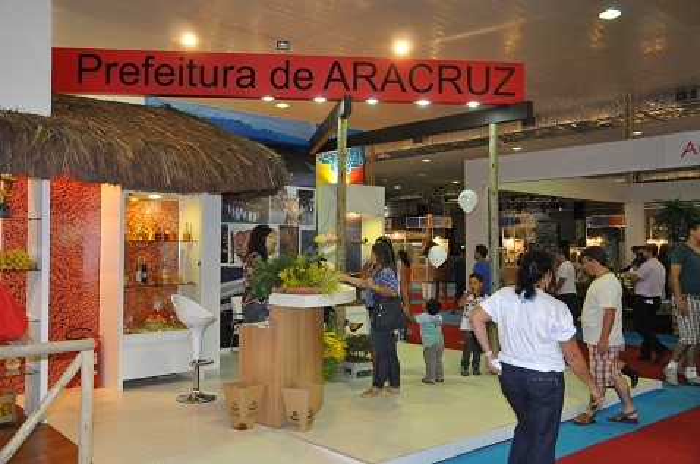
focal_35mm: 33
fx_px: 641
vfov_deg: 39.8
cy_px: 232
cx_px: 350
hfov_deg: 57.3
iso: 2500
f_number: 5.6
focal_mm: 22
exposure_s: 1/125
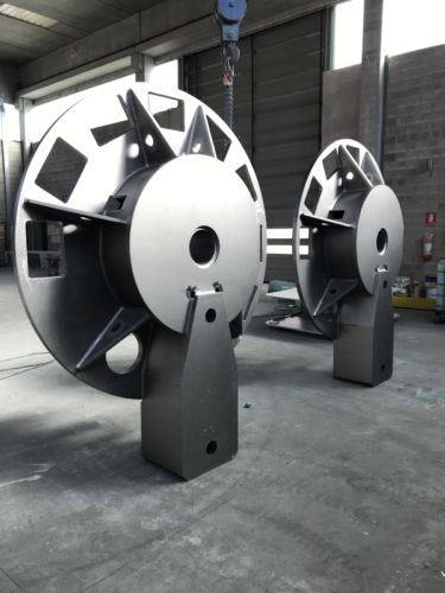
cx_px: 222
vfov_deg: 63.4
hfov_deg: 49.7
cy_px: 296
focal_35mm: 28
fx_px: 480
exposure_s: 1/105
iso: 20
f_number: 1.8
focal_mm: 3.99
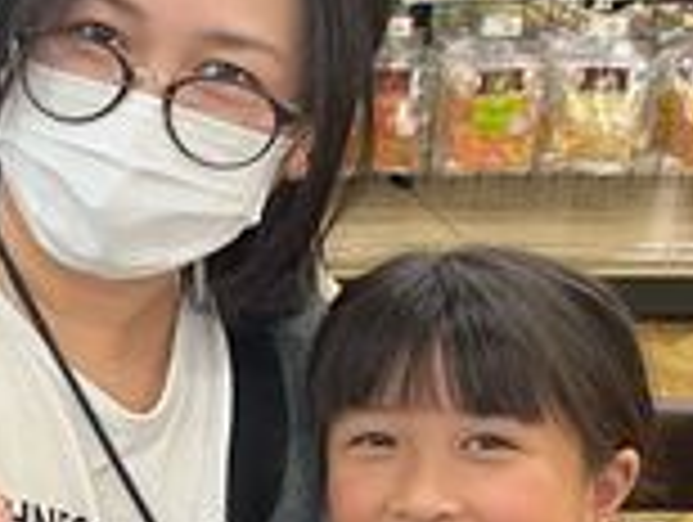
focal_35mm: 101
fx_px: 2025
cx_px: -320
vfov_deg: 14.7
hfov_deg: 17.6
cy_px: 248
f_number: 1.6
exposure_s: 1/60
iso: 100
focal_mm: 5.1
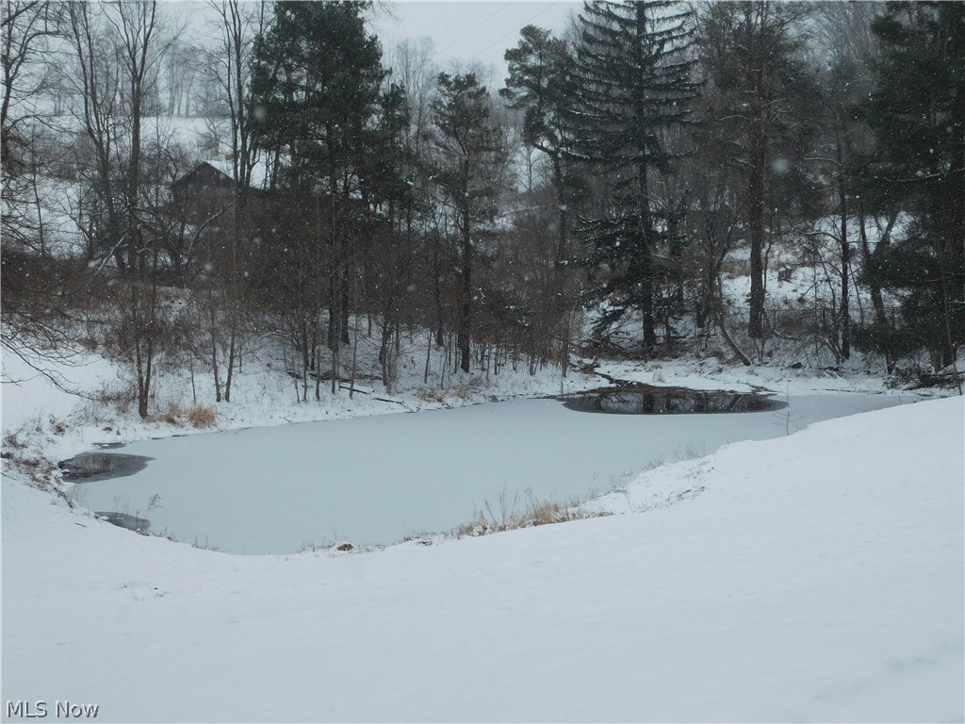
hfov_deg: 32.7
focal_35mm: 59
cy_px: 362
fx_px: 1645
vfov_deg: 24.8
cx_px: 482
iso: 125
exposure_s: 1/640
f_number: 4
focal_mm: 10.4
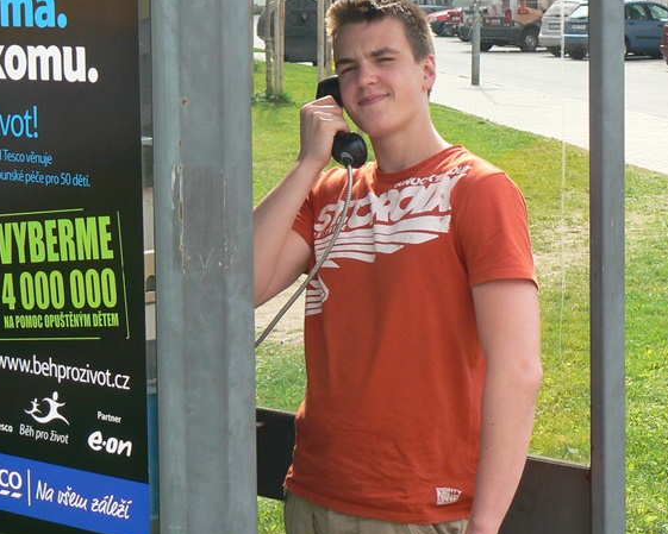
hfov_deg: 16.2
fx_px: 2353
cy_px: 152
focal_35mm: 119
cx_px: 364
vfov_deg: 12.9
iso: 160
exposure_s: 1/500
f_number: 3.2
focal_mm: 12.6
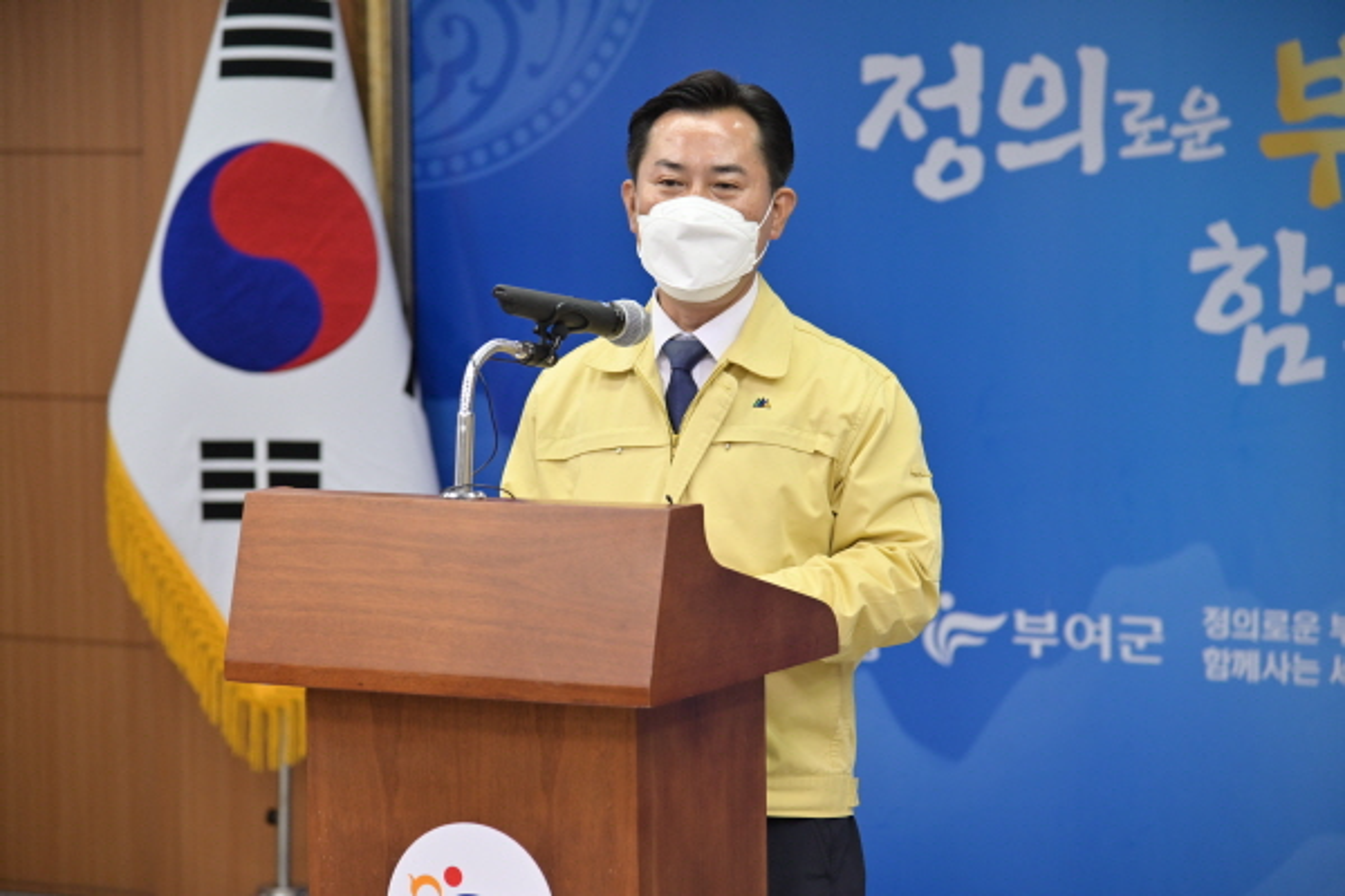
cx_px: 672
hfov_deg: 17.1
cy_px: 448
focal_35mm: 120
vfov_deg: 11.4
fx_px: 4483
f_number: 4
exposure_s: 1/200
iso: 1000
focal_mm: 120
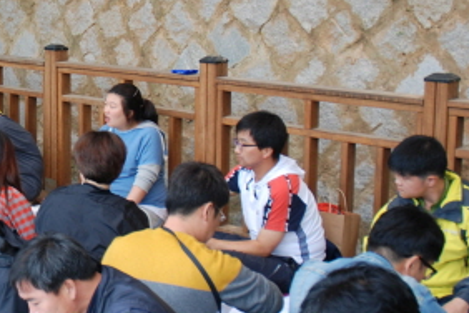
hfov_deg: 27.2
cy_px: 112
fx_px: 899
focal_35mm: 69
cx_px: -22
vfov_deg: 19.7
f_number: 5.6
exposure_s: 1/40
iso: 200
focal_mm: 18
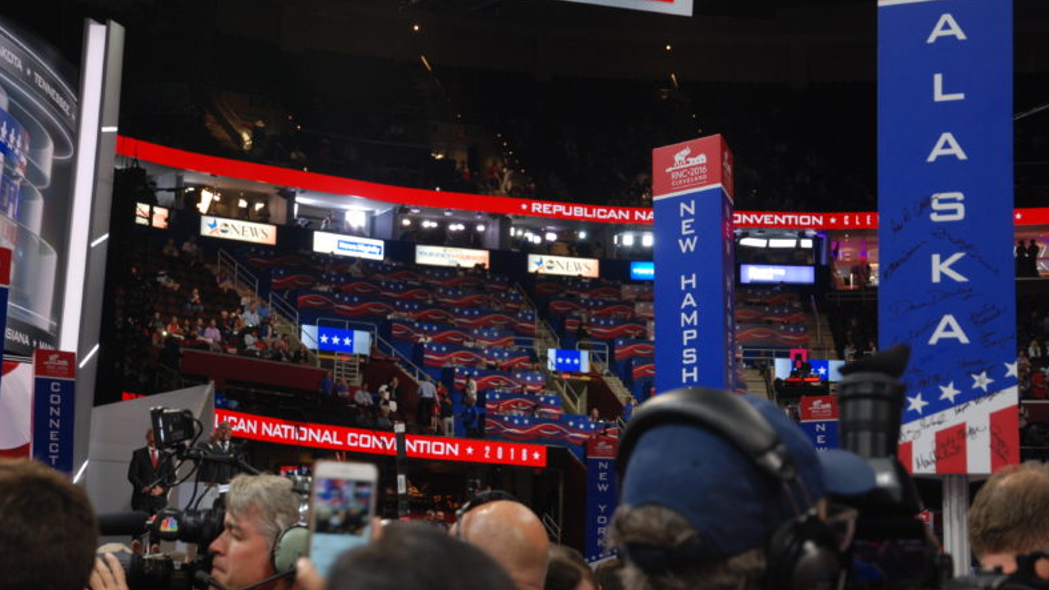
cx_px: 523
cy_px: 290
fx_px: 1752
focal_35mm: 63
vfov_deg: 19.1
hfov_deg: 33.3
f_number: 4.8
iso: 320
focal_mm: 38
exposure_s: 1/30
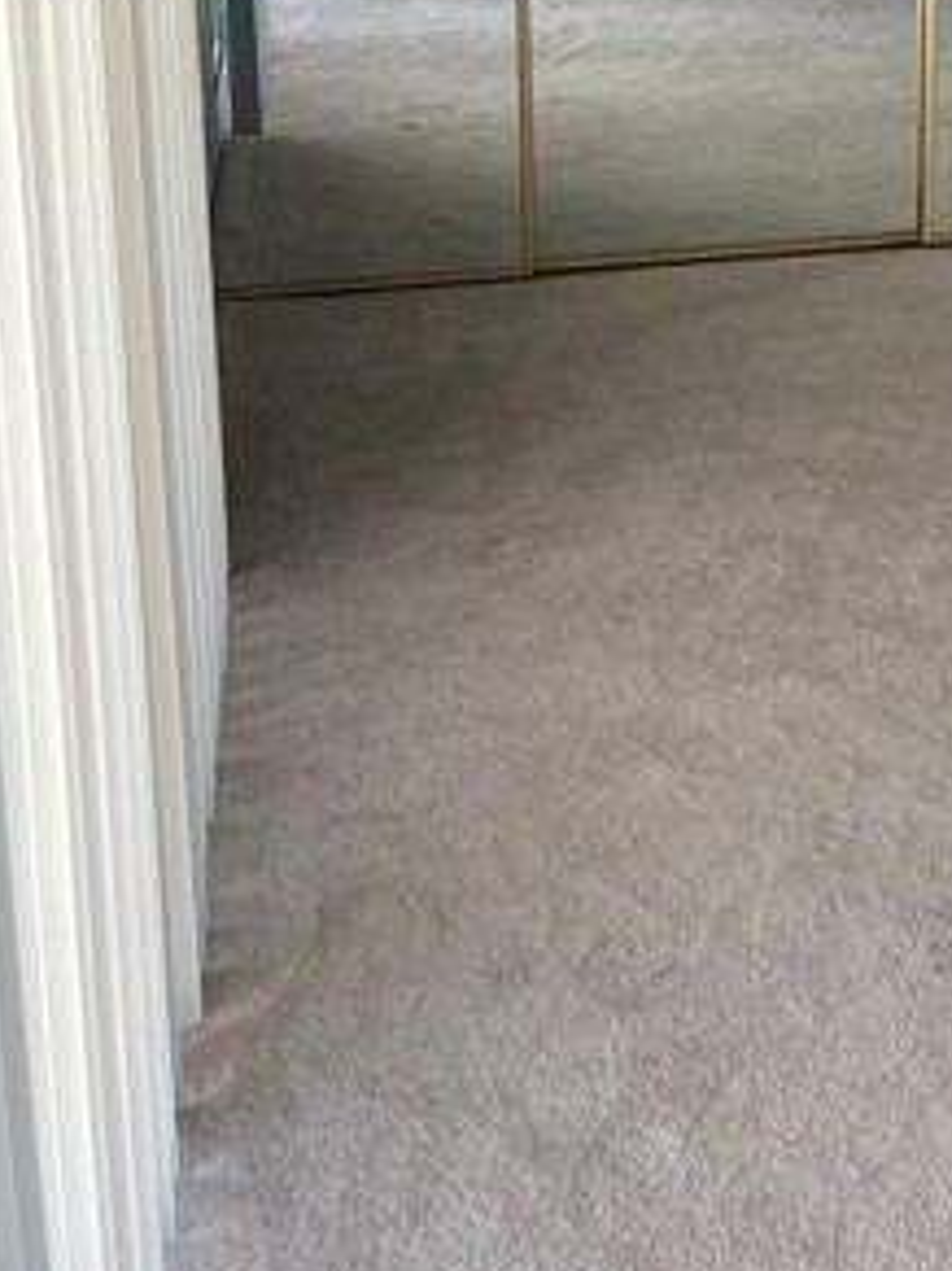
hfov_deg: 25.9
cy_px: 74
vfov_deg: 32.8
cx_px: 812
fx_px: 2018
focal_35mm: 55
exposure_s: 1/121
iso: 125
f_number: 1.6
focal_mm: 5.1
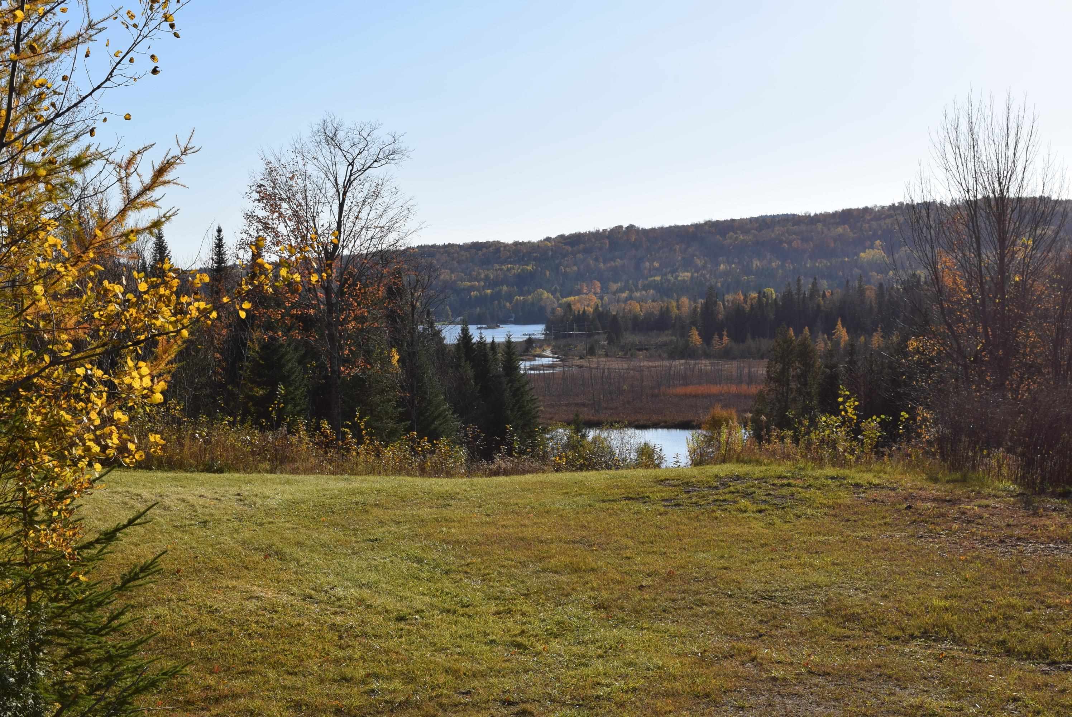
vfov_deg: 25.8
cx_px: 536
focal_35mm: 52
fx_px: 1564
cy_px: 358
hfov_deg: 37.8
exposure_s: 1/200
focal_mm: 35
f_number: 13
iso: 100
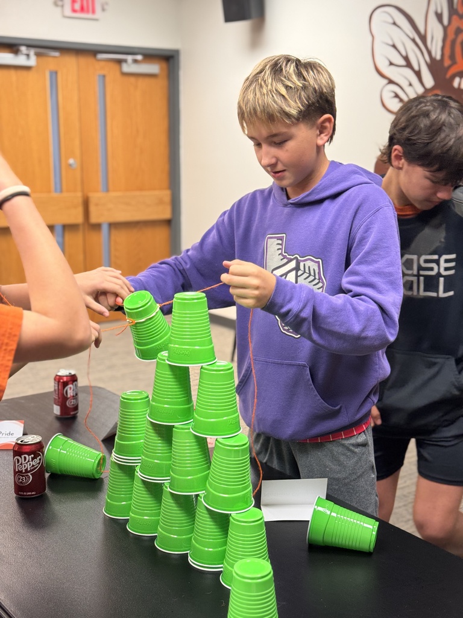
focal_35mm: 48
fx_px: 856
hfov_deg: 30.3
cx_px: 232
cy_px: 309
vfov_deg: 39.7
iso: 80
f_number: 1.78
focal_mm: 6.76
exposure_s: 1/60
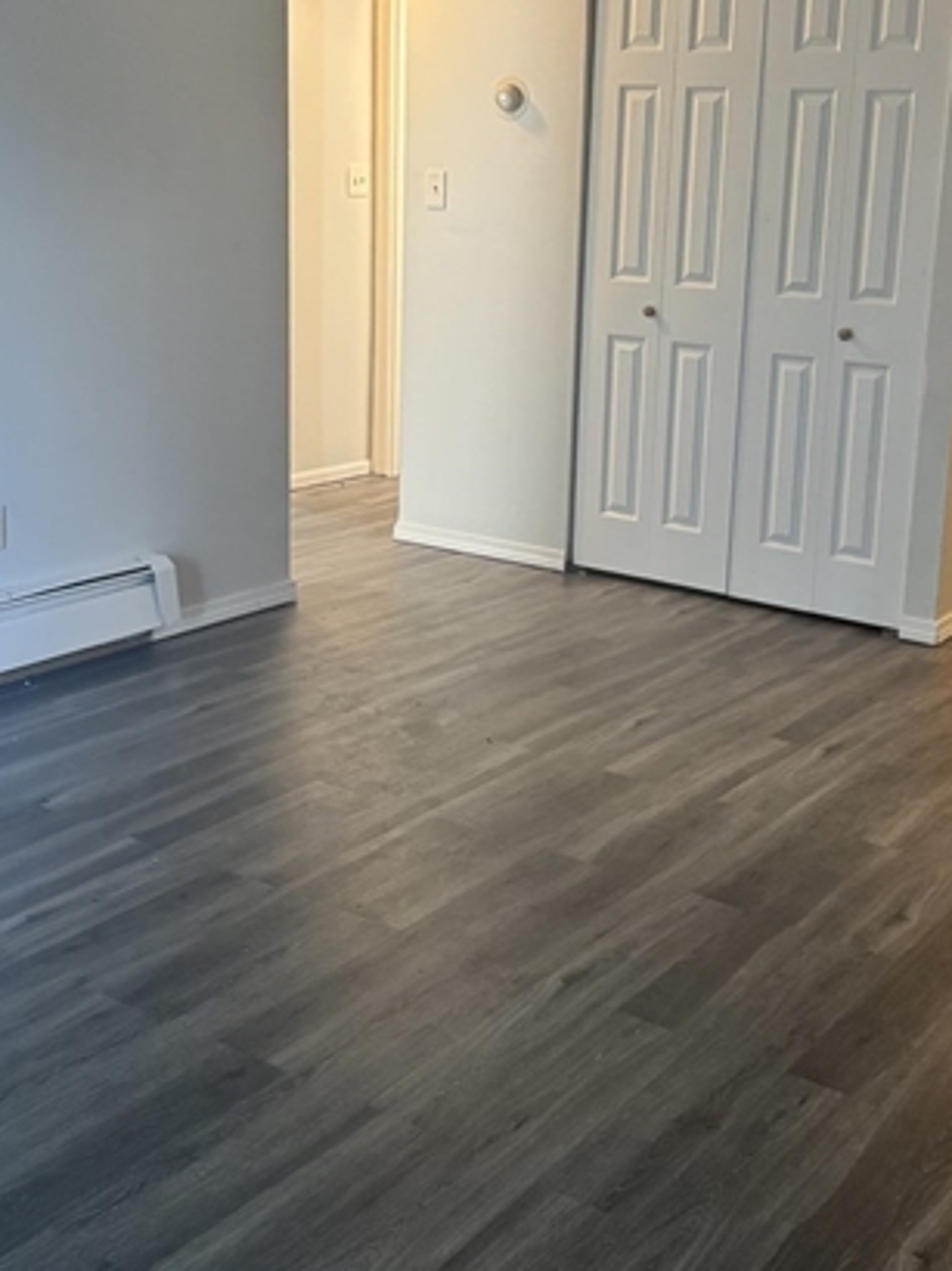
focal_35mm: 45
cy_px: 518
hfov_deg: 32.1
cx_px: 561
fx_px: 1652
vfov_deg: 41.9
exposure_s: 1/60
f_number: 1.78
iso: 500
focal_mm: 6.76
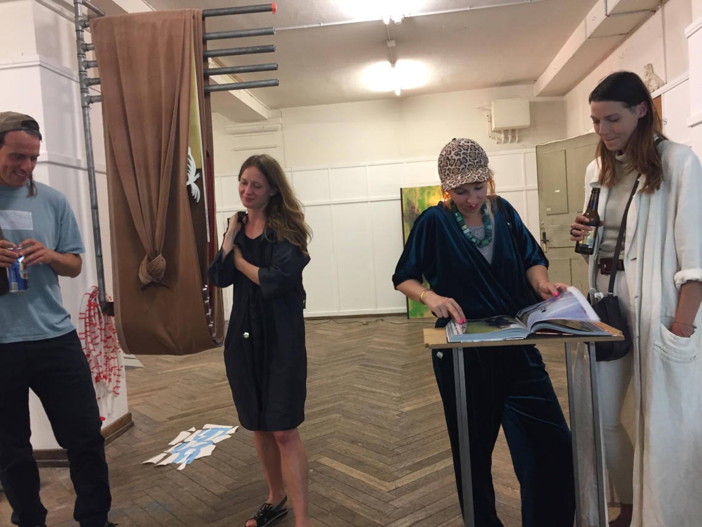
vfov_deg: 48.2
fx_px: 588
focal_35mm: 29
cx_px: 351
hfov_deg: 61.7
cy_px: 264
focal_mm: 4.15
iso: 160
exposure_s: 1/33
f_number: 2.2
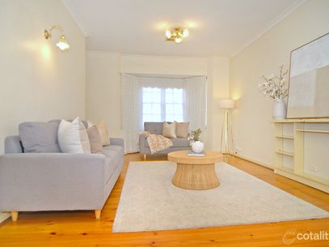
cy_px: 126
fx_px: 190
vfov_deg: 65.9
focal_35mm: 20
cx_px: 158
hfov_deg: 81.7
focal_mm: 12
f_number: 4
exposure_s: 1/60
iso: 110
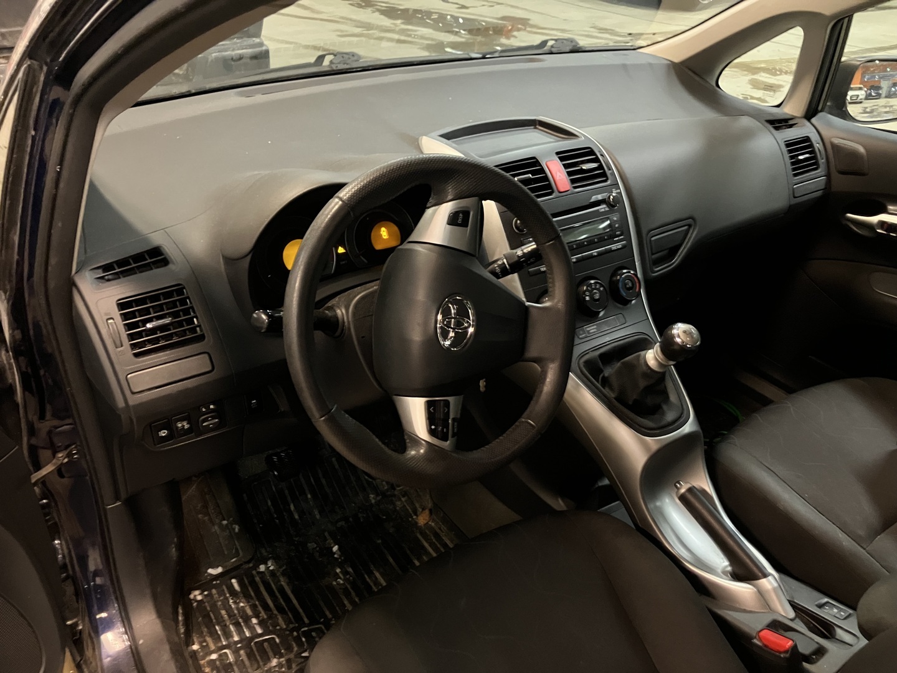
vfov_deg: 49.7
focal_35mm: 28
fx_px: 726
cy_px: 336
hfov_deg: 63.4
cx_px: 448
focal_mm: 3.99
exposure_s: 1/25
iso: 400
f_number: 1.8
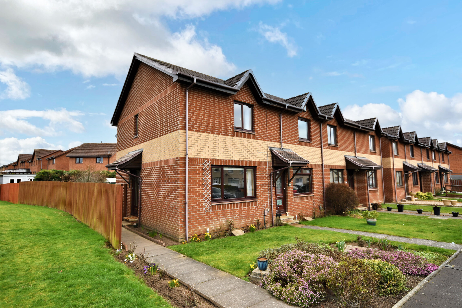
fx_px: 244
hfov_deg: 86.9
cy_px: 154
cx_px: 231
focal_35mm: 19
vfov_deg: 64.6
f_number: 7.1
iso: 100
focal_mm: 13
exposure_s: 1/30
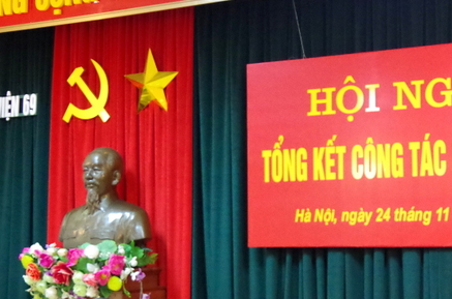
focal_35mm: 71
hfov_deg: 27.8
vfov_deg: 19.0
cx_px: 380
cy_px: 191
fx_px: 889
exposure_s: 1/40
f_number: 4
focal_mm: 21
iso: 3200
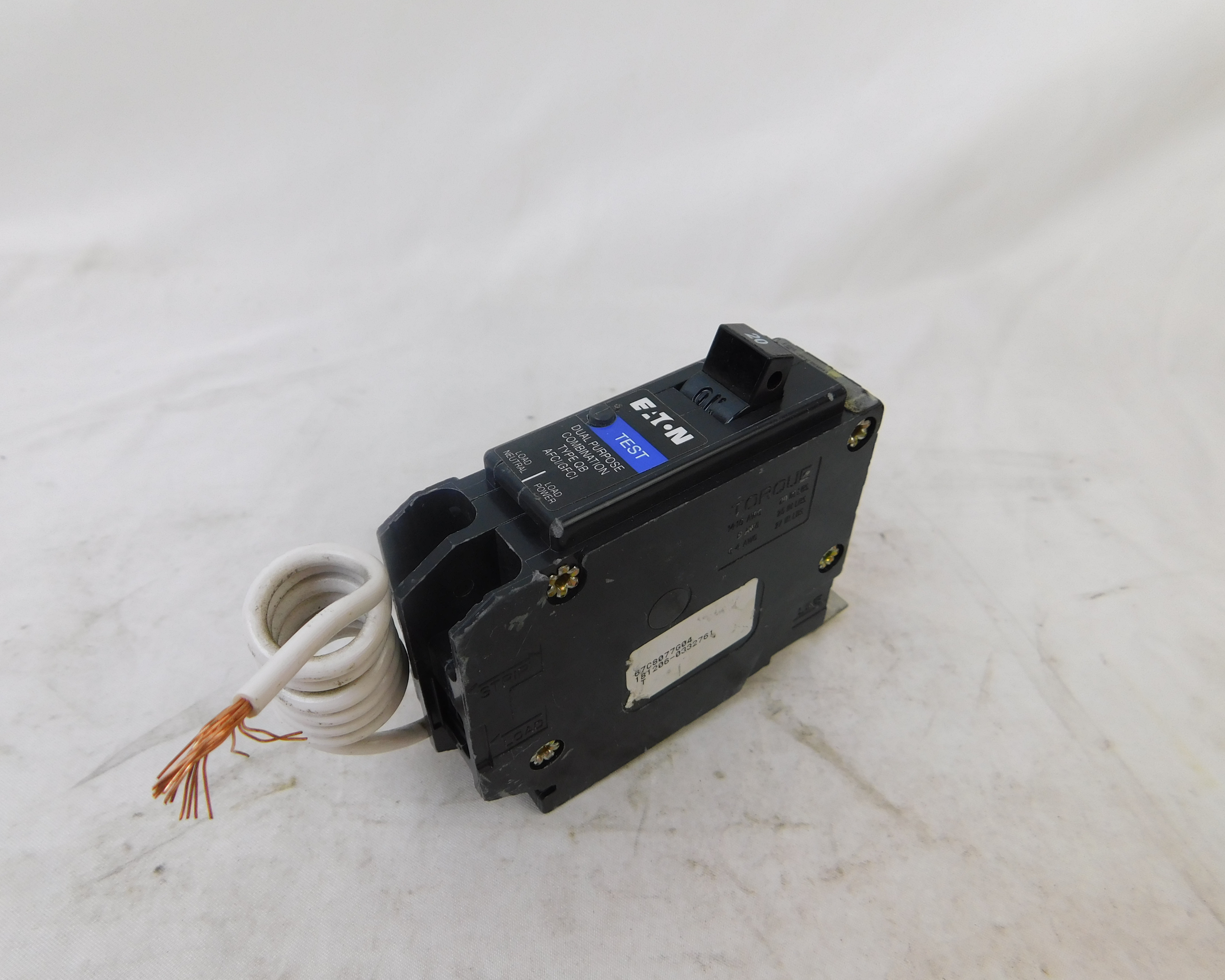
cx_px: 574
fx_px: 870
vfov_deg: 58.8
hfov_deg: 70.2
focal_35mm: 24
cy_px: 491
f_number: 3
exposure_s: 1/40
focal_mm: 4
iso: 125
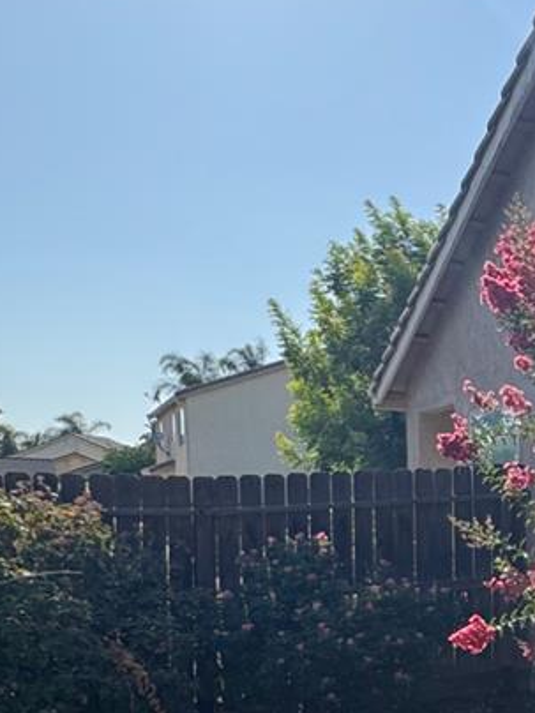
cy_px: 627
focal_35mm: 52
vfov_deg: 34.9
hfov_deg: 22.7
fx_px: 1072
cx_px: 811
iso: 40
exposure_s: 1/582
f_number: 2.2
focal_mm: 2.22
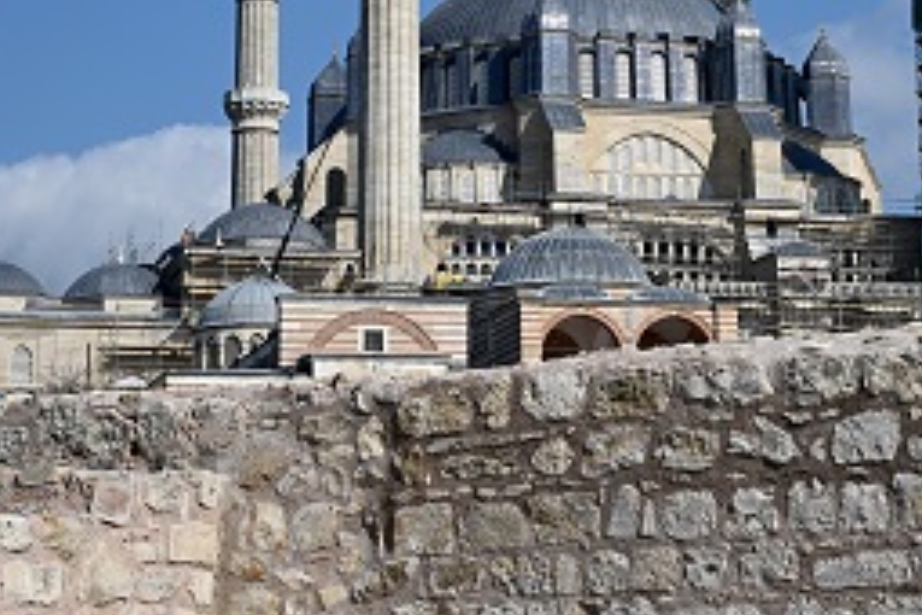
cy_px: -29
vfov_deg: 12.7
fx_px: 2715
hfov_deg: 19.1
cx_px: 687
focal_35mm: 106
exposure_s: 1/800
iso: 72
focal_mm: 45
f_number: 5.6
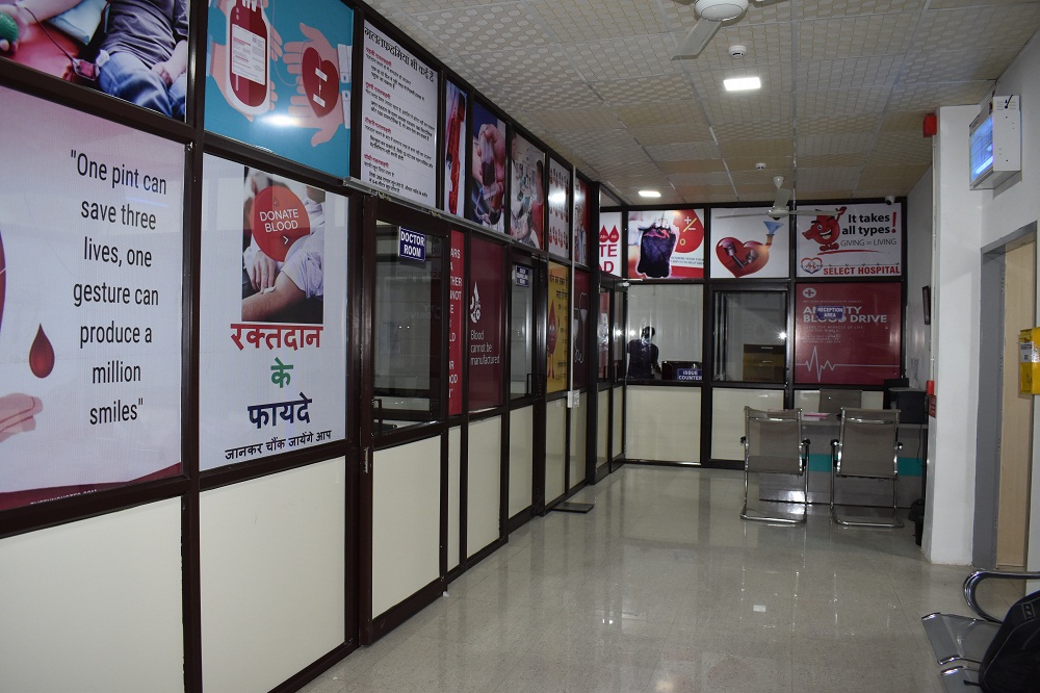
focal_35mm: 27
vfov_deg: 47.9
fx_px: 780
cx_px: 520
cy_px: 346
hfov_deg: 67.4
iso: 800
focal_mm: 18
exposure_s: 1/80
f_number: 4.5
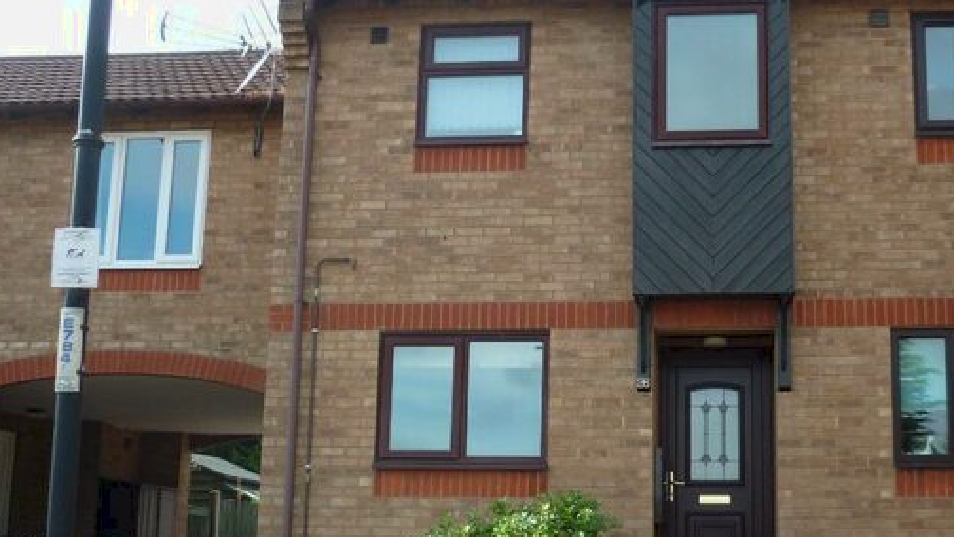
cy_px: 301
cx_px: 609
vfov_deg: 23.9
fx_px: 1265
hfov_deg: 41.0
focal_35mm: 50
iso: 80
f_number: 2.8
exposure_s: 1/400
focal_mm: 5.5
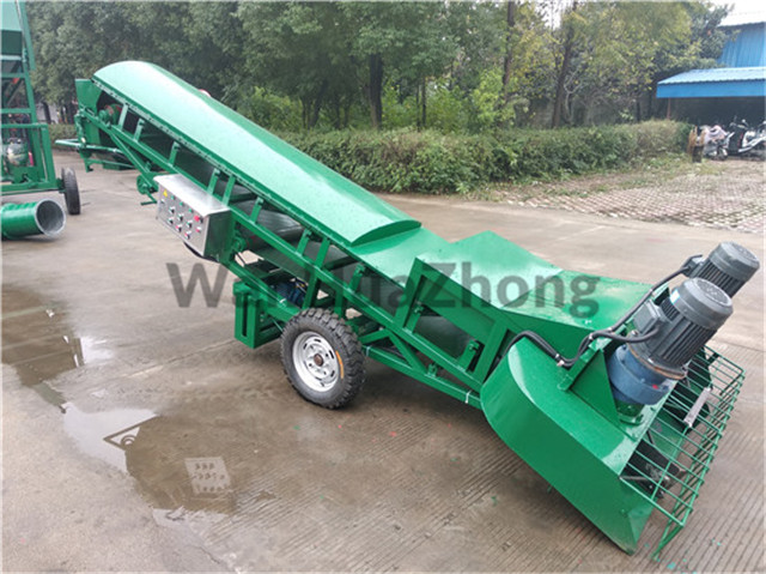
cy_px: 287
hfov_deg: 67.3
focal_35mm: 26
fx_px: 575
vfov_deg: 53.0
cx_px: 383
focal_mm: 3.81
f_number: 2.2
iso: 160
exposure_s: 1/100
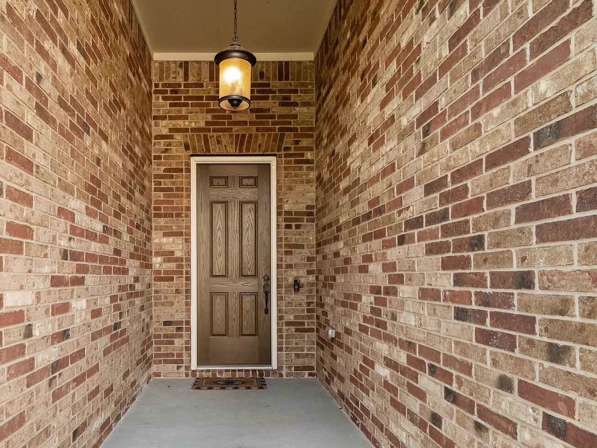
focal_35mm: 24
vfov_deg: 56.3
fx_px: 414
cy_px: 274
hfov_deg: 70.7
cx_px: 234
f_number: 10
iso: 400
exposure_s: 1/5
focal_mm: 16
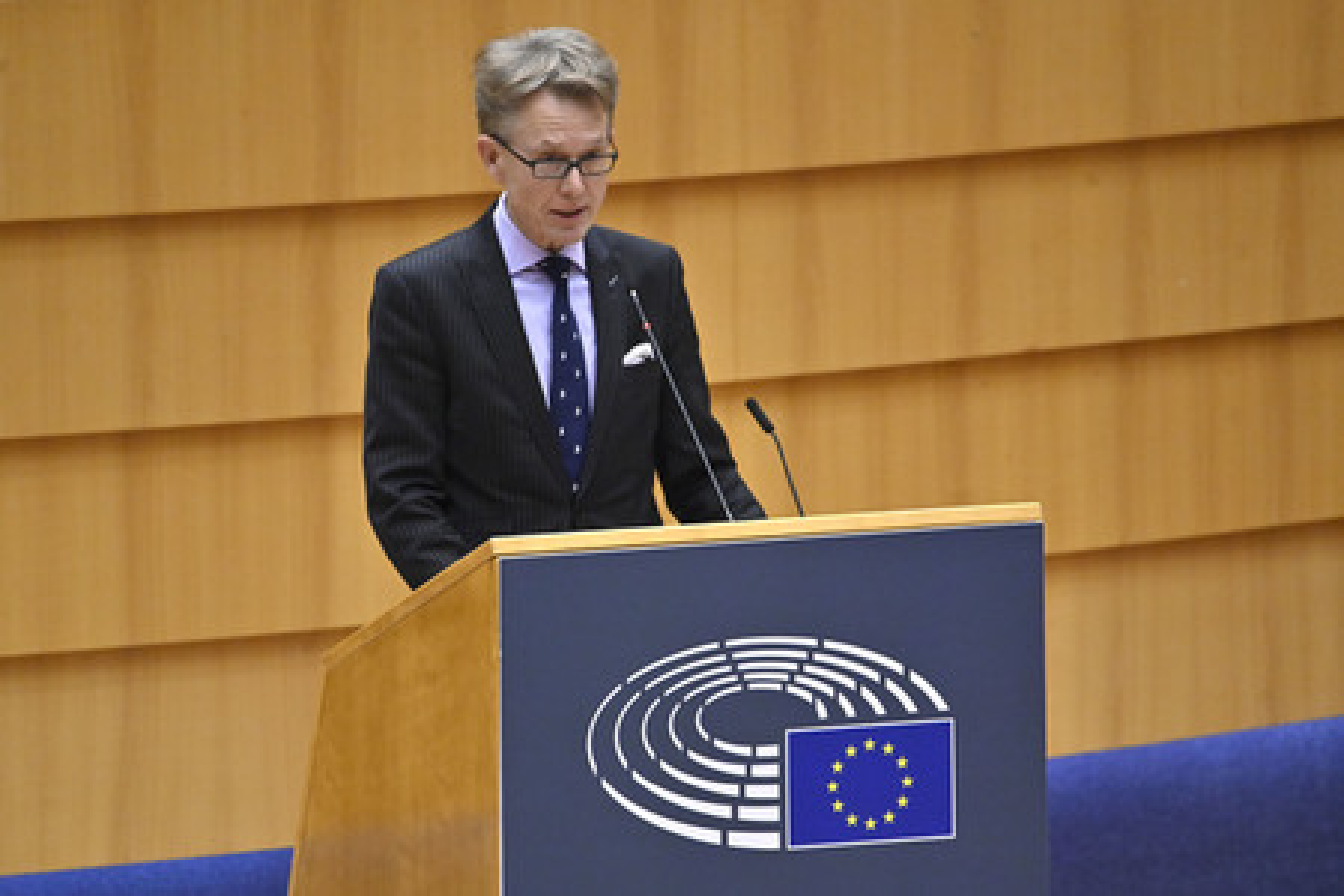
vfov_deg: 2.3
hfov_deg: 3.4
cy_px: 448
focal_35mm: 600
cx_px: 672
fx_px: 22398
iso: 5000
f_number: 6.3
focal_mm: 600
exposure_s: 1/640
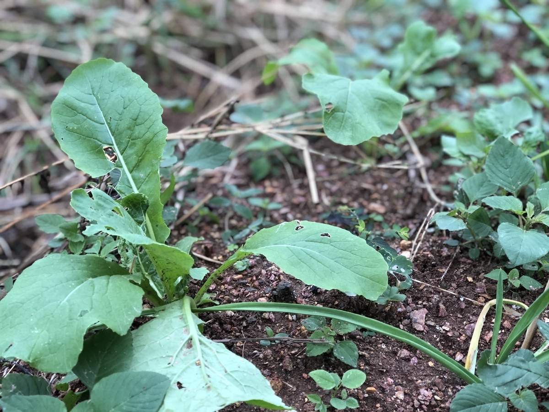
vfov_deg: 25.7
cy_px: 206
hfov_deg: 33.8
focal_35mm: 57
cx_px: 274
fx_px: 904
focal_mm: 6.6
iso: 25
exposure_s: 1/30
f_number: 2.8
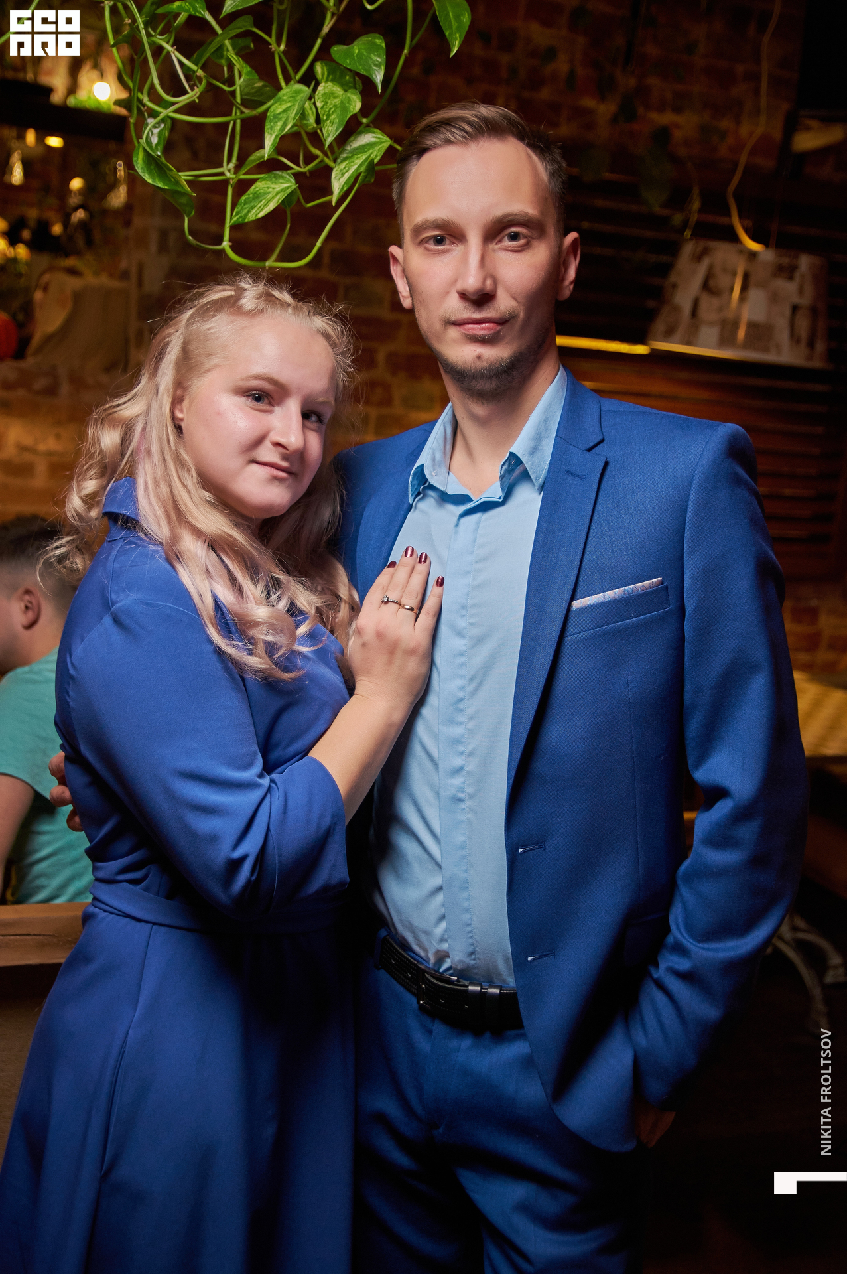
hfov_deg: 30.8
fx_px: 1538
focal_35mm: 44
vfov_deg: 45.0
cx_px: 424
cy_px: 637
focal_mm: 29
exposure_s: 1/125
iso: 800
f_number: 2.8
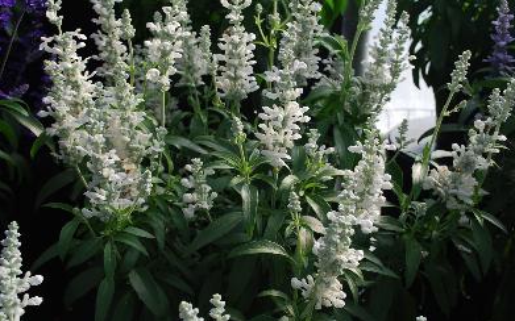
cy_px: 154
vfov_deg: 27.4
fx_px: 659
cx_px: 262
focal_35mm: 47
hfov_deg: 42.7
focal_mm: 30
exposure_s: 1/60
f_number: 8
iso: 100
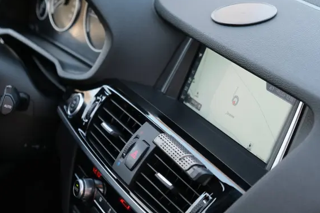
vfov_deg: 17.5
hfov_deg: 26.0
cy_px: 112
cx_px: 179
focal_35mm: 78
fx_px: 693
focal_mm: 46.3
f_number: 4
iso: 320
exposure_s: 1/60
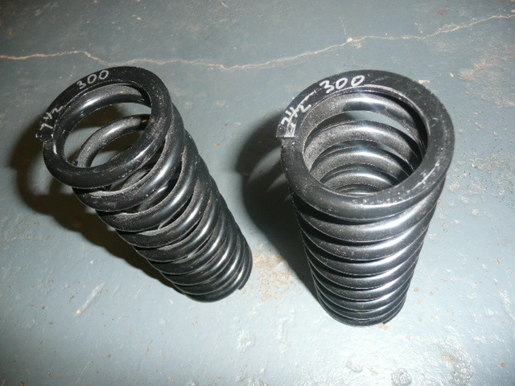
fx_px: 417
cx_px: 258
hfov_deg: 63.4
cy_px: 193
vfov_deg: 49.7
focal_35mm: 28
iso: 100
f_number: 3.3
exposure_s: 1/30
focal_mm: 4.6
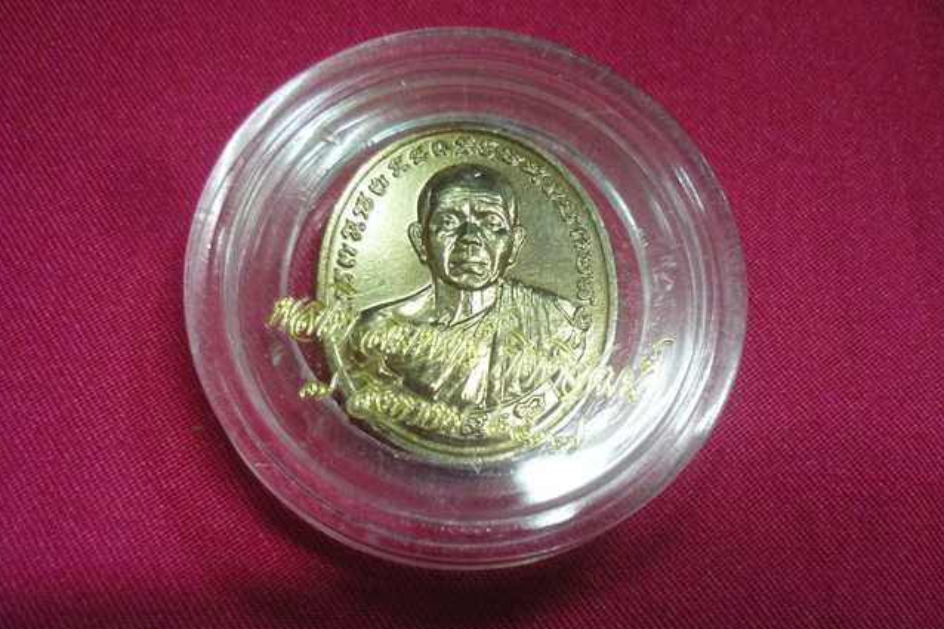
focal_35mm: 35
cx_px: 471
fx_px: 917
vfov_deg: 37.8
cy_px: 290
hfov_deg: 54.4
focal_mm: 5.5
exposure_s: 1/15
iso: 400
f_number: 2.8
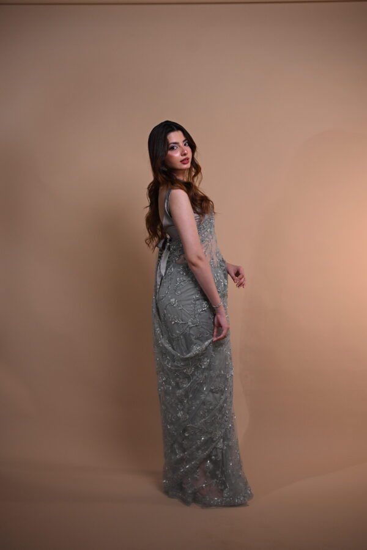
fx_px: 765
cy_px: 275
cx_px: 184
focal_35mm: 50
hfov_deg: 27.0
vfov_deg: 39.6
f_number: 2.8
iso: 800
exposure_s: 1/200
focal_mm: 50
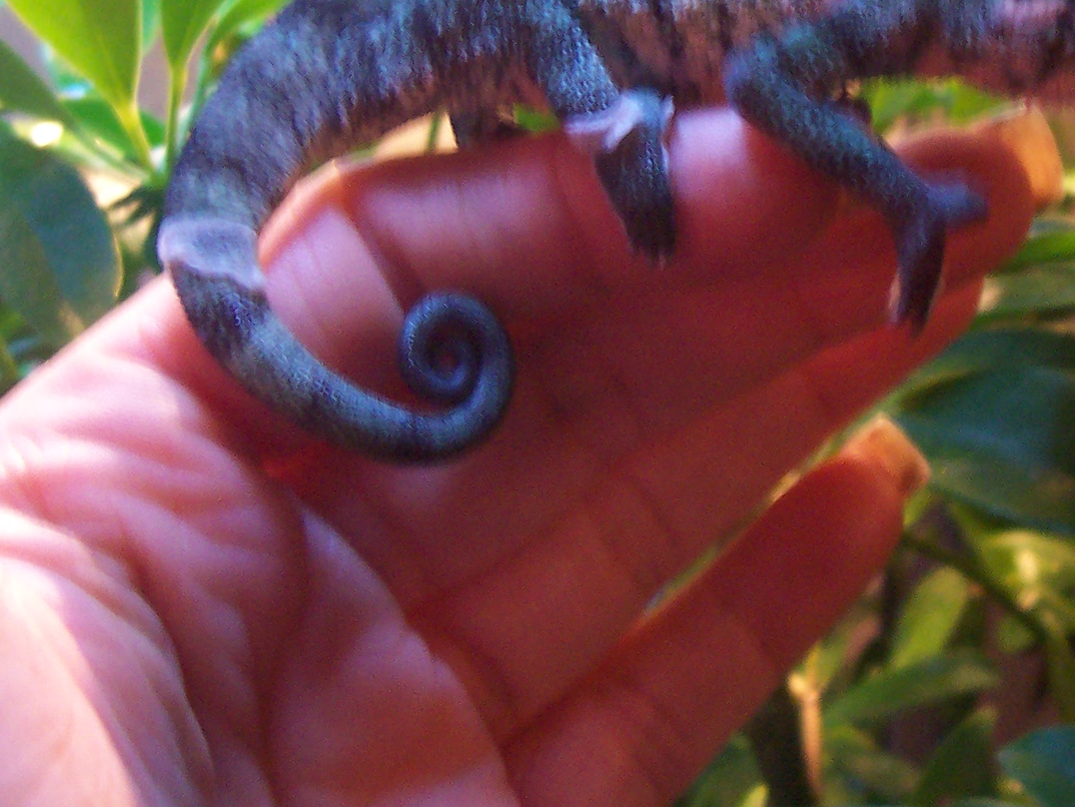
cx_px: 676
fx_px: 2174
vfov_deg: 20.6
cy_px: 89
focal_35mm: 70
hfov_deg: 27.7
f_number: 2.8
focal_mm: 5.6
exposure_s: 1/8
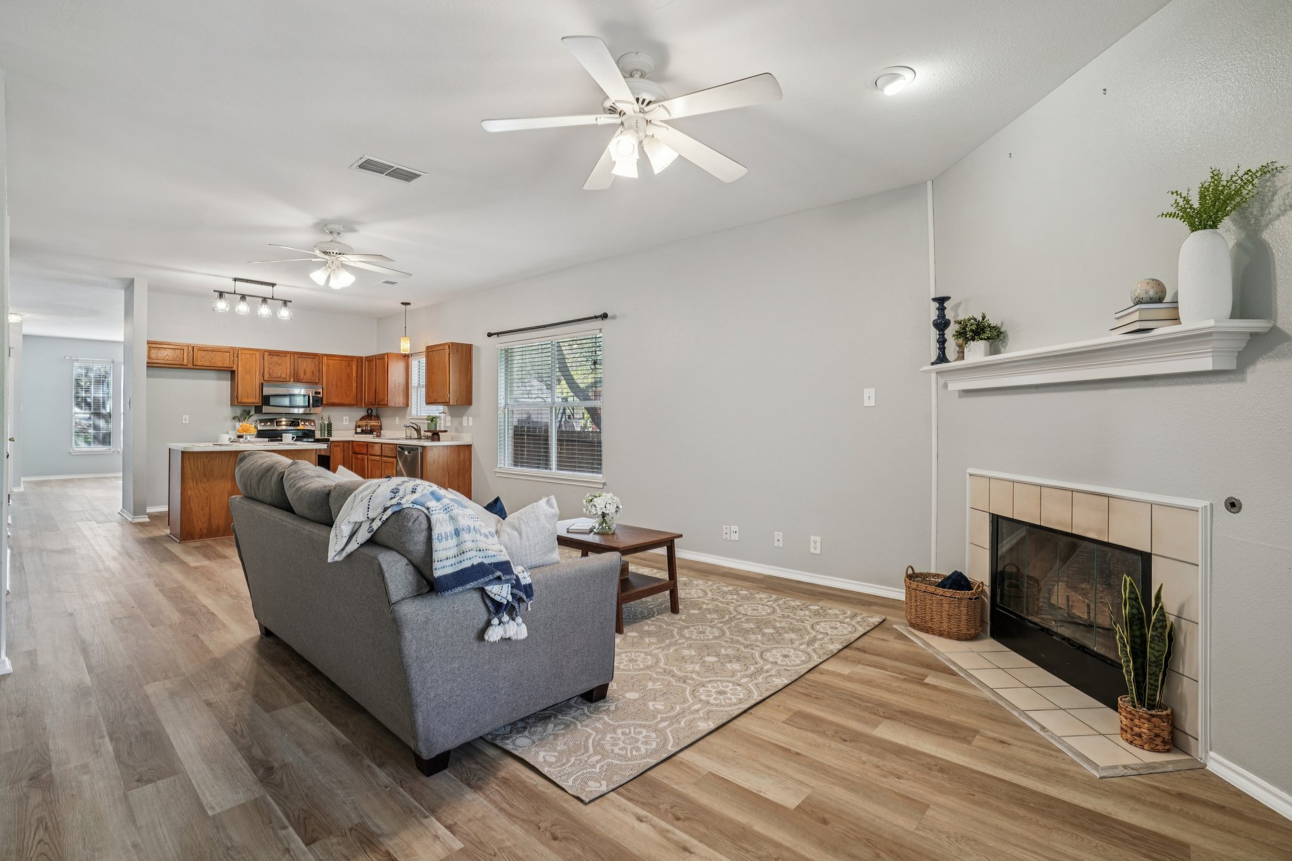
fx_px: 574
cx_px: 646
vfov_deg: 73.7
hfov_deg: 96.7
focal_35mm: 16
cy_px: 430
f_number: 8
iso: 400
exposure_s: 1/10
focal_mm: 16
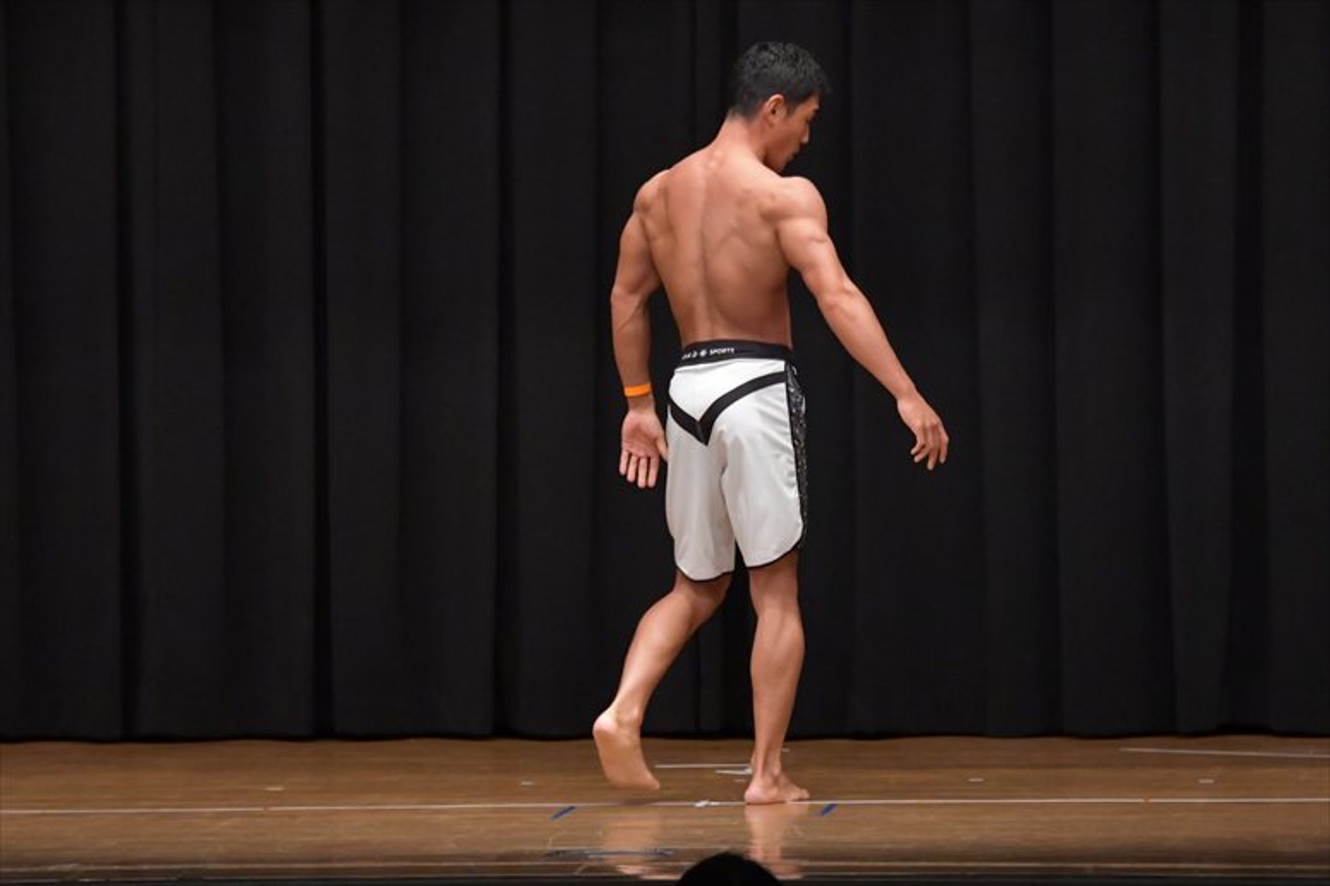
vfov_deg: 5.7
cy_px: 443
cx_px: 665
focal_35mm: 240
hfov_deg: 8.6
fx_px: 8862
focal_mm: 160
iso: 6400
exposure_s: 1/400
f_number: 5.6
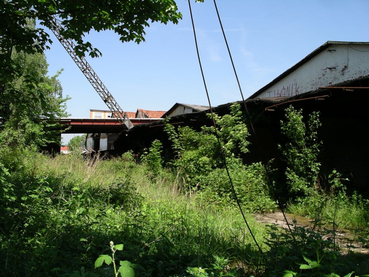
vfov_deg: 38.7
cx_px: 184
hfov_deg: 50.1
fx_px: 394
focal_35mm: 37
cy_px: 138
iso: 64
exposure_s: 1/320
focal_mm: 7.8
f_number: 5
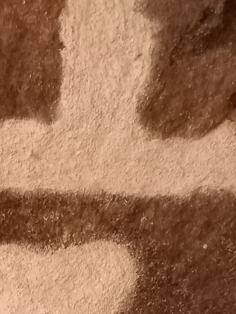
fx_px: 800
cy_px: 538
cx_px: -148
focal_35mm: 88
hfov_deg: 15.2
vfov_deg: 18.3
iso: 1600
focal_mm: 4.6
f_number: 2
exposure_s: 1/16.7
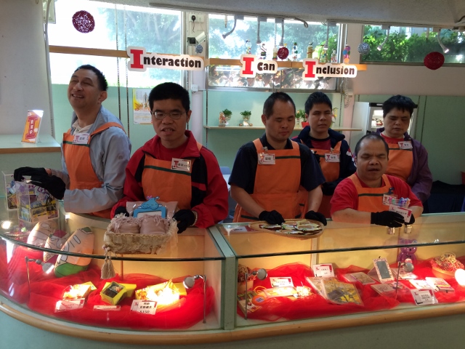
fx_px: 403
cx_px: 232
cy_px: 174
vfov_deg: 46.8
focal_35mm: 30
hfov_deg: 60.0
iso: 40
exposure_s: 1/33
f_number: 2.2
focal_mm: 4.12
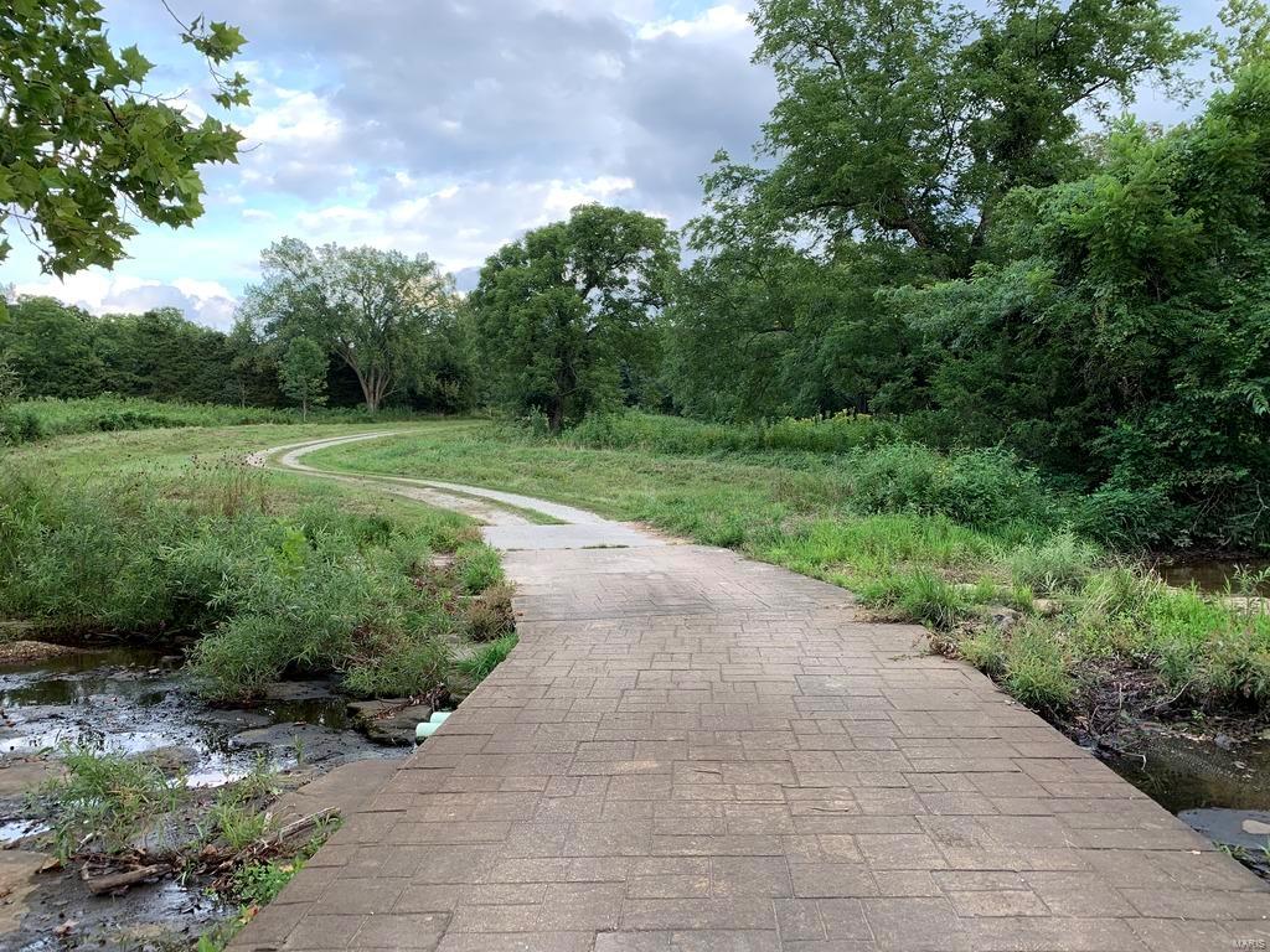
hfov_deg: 67.3
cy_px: 476
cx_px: 635
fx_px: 954
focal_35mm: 26
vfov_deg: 53.1
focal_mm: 4.25
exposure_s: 1/122
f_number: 1.8
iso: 32
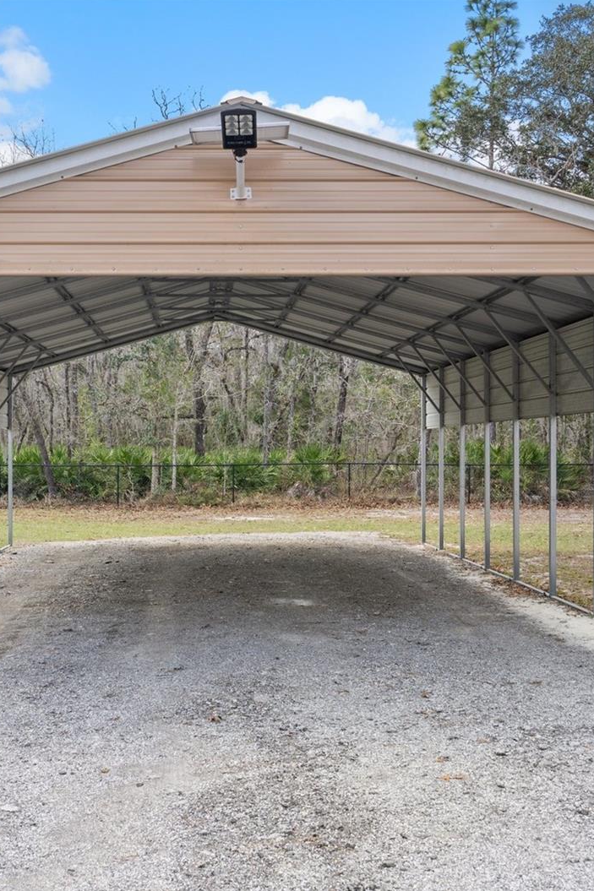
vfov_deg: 41.9
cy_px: 447
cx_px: 233
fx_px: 1164
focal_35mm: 47
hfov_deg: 28.6
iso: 320
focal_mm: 31
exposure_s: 1/30
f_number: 8
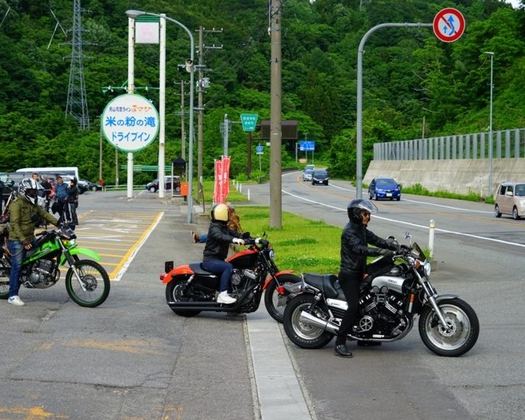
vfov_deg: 24.2
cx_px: 260
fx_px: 979
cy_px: 212
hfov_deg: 30.0
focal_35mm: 63
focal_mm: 55
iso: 500
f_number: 6.3
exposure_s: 1/1000
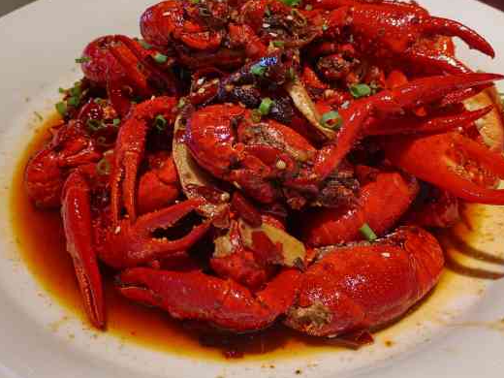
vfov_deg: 40.7
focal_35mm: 35
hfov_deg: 52.6
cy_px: 172
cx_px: 259
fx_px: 510
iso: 229
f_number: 1.8
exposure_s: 1/100
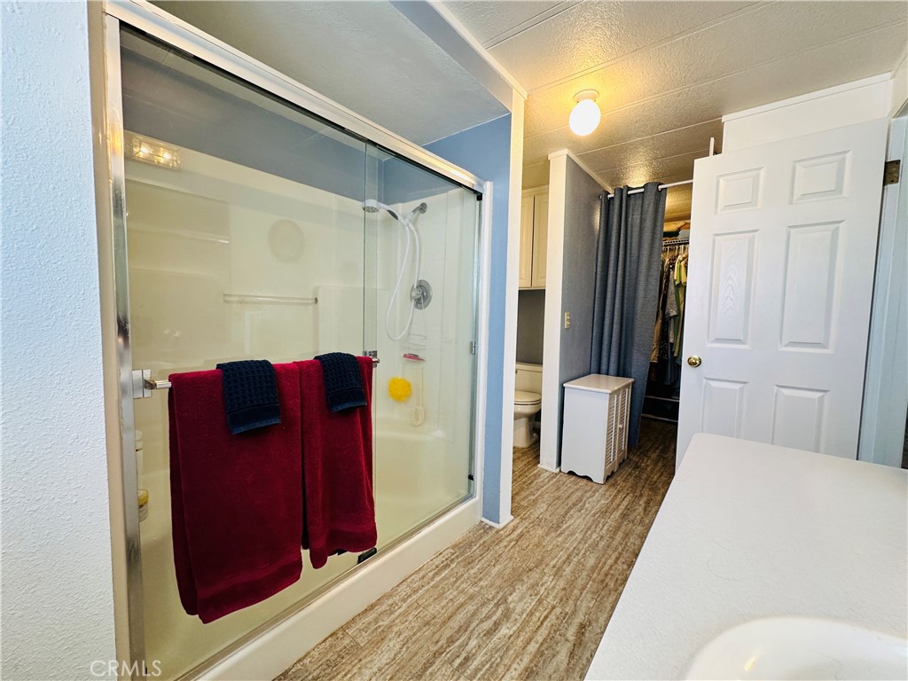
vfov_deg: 85.7
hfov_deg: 102.1
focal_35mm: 14
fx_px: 367
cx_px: 454
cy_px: 340
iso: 160
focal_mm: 2.22
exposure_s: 1/60
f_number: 2.2
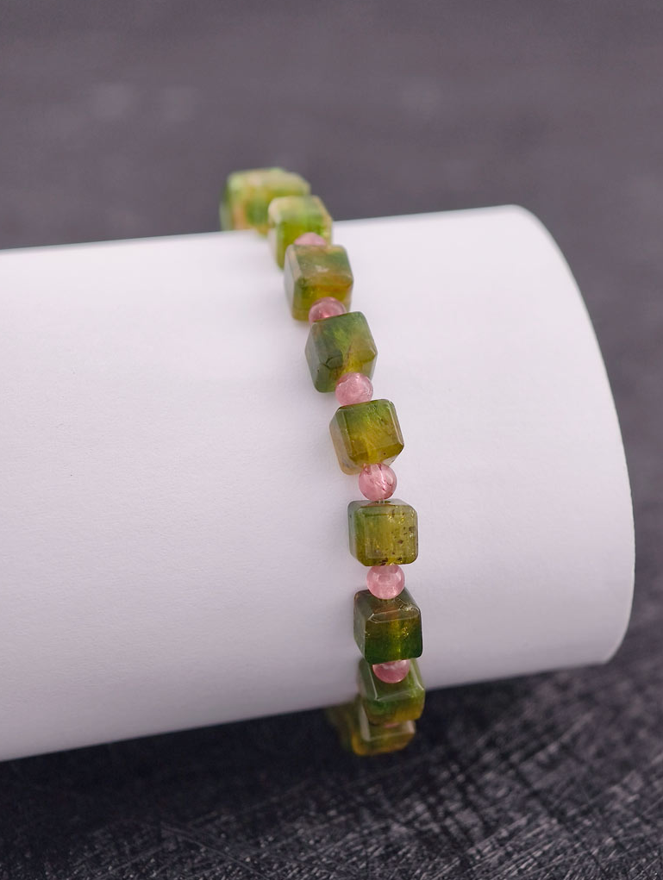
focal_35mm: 96
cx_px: 369
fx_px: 2445
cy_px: 463
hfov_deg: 15.4
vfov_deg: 20.4
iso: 125
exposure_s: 1/160
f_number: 2.67
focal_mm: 22.48
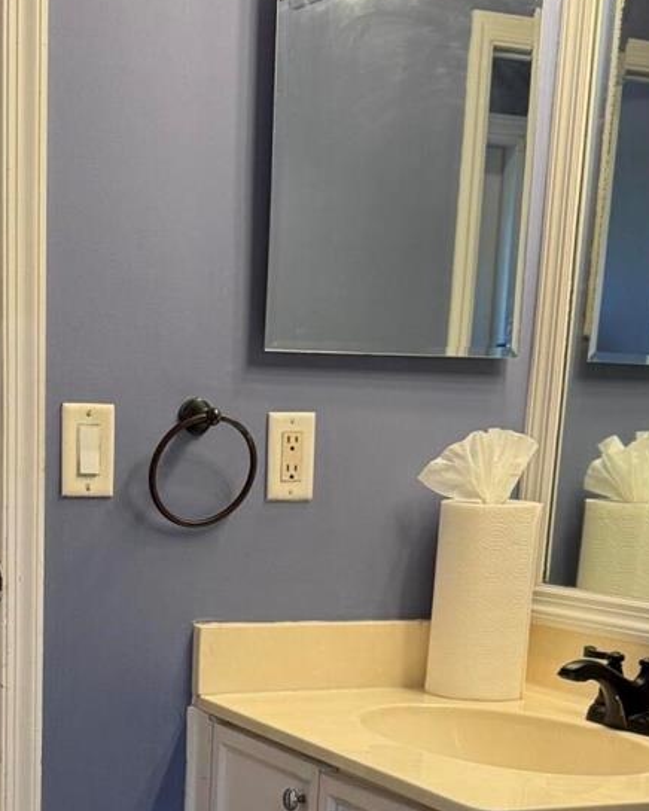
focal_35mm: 66
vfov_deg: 27.3
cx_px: 170
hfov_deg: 22.9
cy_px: 787
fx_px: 1585
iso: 200
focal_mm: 6.76
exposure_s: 1/160
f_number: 1.78
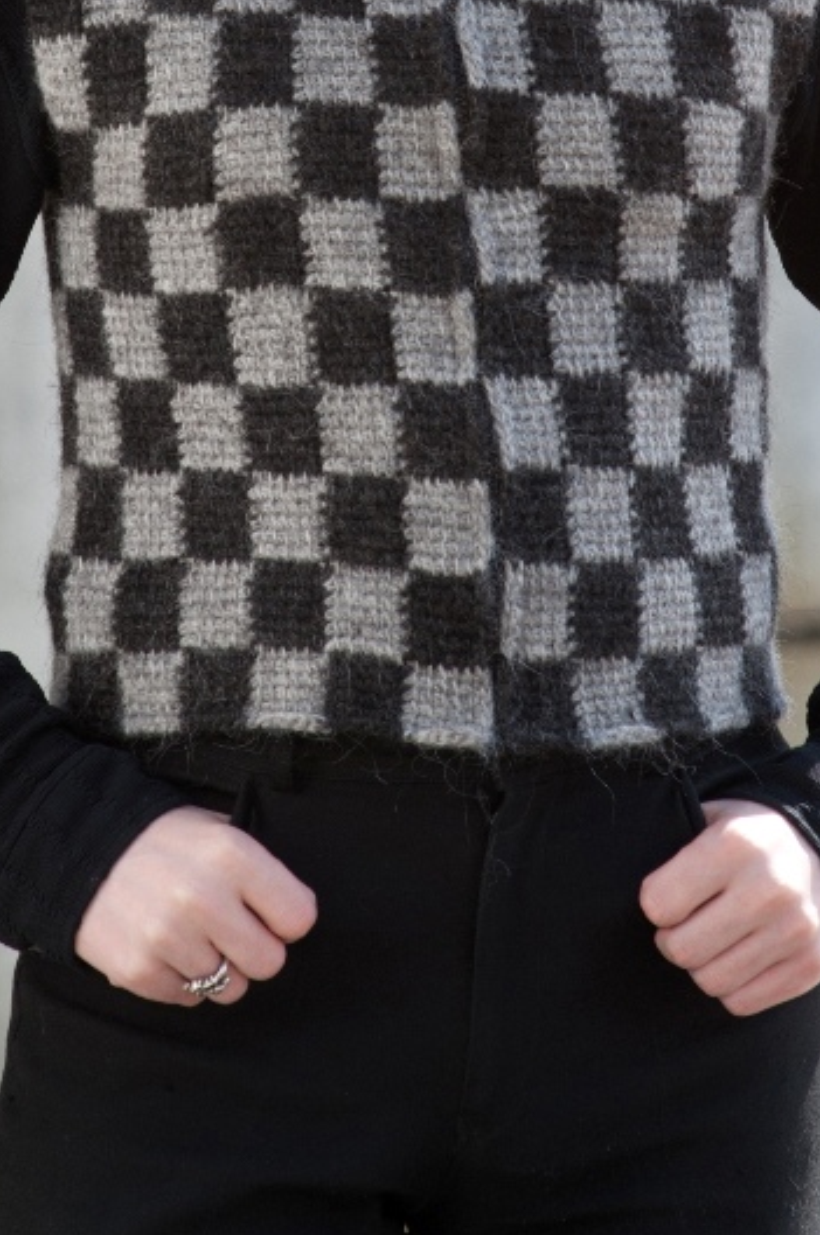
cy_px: 49
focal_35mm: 247
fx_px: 8465
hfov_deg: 5.5
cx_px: 376
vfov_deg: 8.3
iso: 200
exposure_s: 1/250
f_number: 7.1
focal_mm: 85
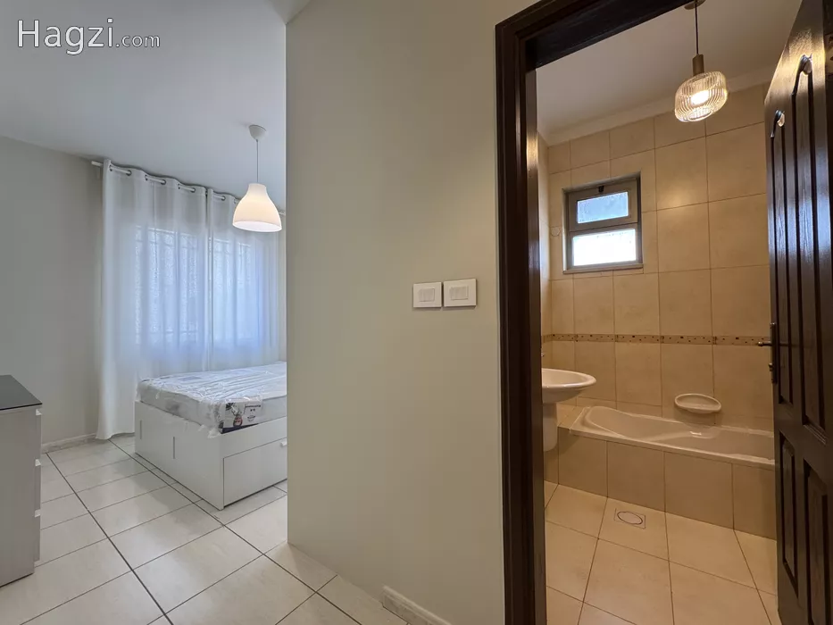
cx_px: 416
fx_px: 337
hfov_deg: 102.1
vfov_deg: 85.7
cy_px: 312
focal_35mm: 14
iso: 250
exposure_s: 1/100
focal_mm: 2.22
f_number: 2.2
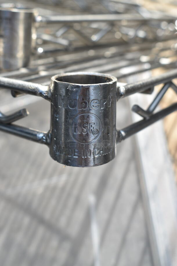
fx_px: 376
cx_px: 88
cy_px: 133
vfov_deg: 38.9
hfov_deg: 26.5
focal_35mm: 51
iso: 100
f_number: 6.3
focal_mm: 34
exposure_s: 1/160
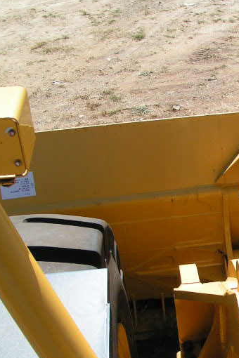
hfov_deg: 21.0
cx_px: 255
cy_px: 203
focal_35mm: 62
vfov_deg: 32.3
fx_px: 617
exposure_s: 1/400
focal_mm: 5.8
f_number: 5.6
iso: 50
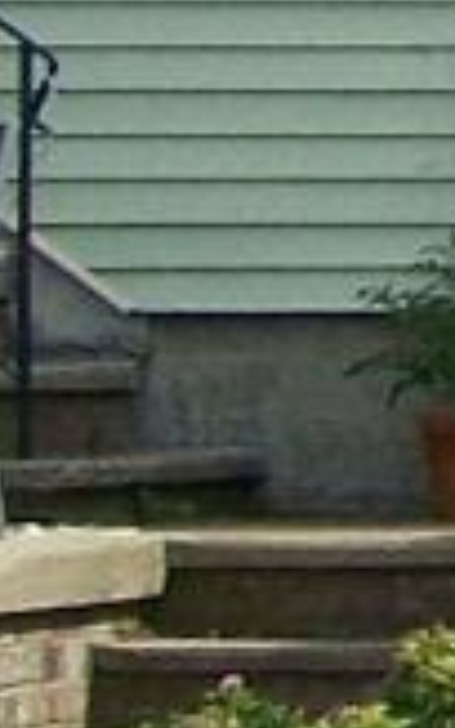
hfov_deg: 3.1
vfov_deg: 5.3
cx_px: 2717
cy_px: -759
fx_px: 7711
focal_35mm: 389
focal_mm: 6.7
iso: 80
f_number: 4
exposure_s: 1/1000
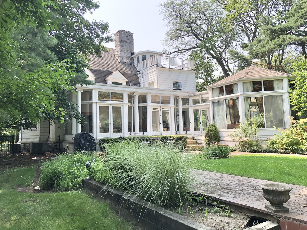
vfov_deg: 49.7
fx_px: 248
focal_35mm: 28
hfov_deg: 63.4
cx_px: 154
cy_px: 115
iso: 20
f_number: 1.8
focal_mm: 4
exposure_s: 1/546
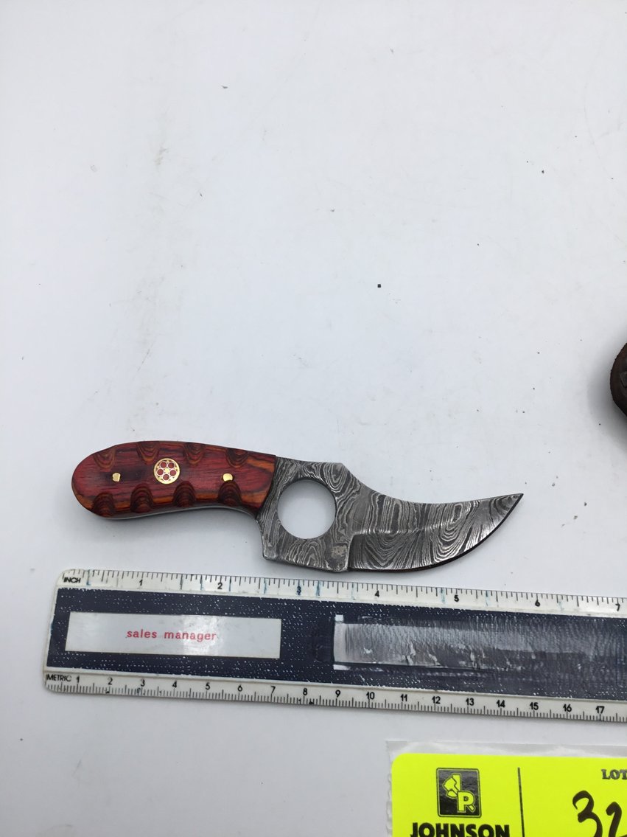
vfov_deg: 58.4
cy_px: 418
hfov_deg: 45.4
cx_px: 314
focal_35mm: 31
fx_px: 749
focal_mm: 3.3
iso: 25
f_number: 2.4
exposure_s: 1/125
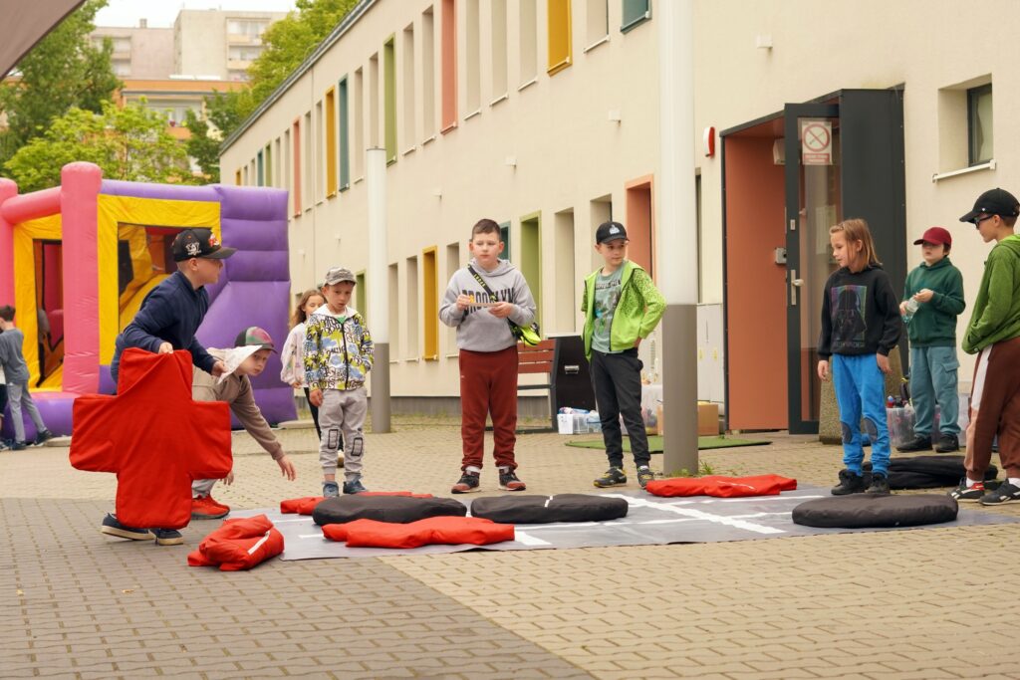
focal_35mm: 75
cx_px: 510
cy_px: 340
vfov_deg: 18.2
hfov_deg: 27.0
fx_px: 2125
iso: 400
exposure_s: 1/400
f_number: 4.5
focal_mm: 50
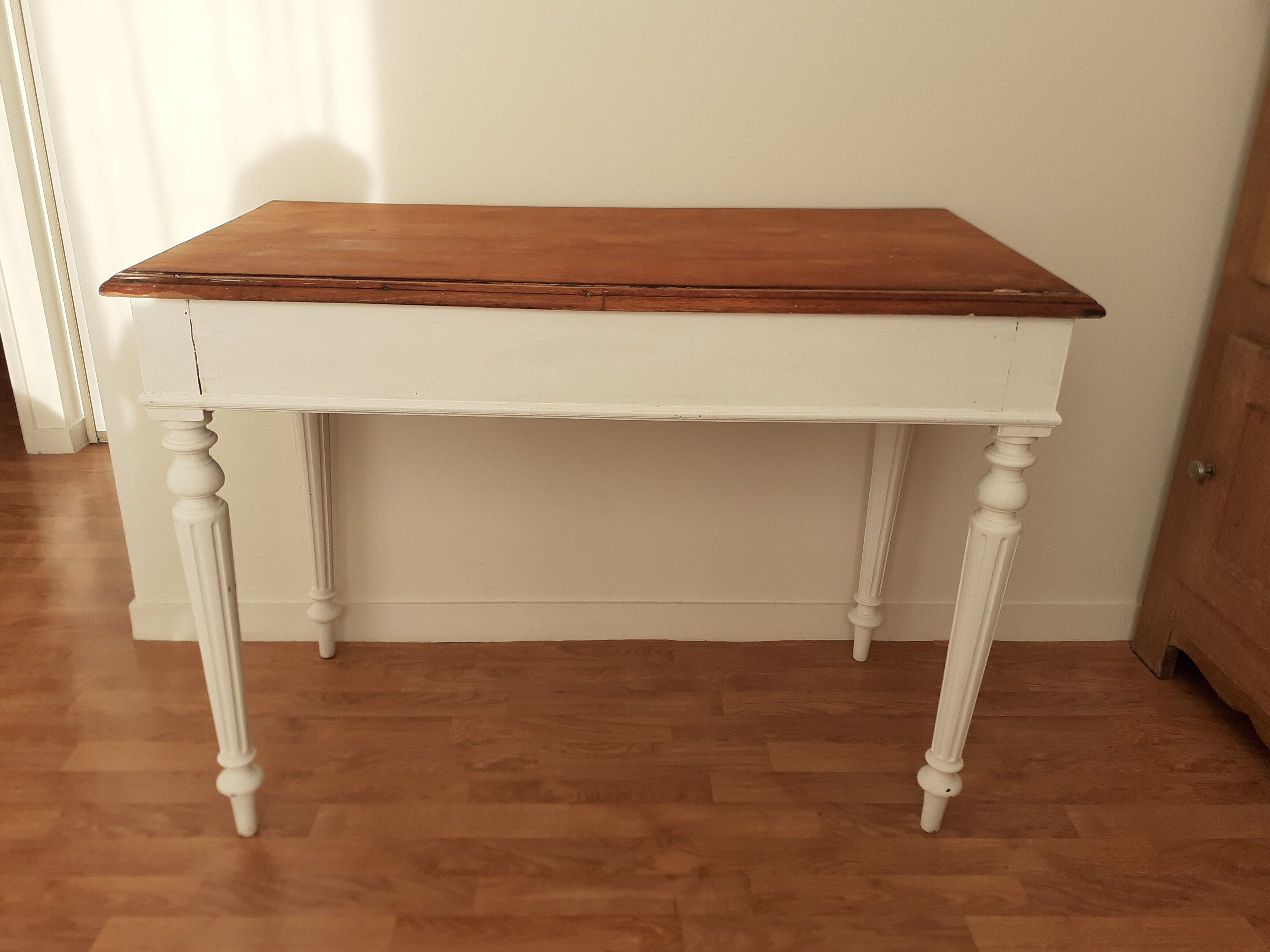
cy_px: 475
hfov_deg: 63.4
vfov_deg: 49.7
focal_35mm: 28
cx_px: 630
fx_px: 1027
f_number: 1.9
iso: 40
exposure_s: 1/283
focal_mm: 3.6
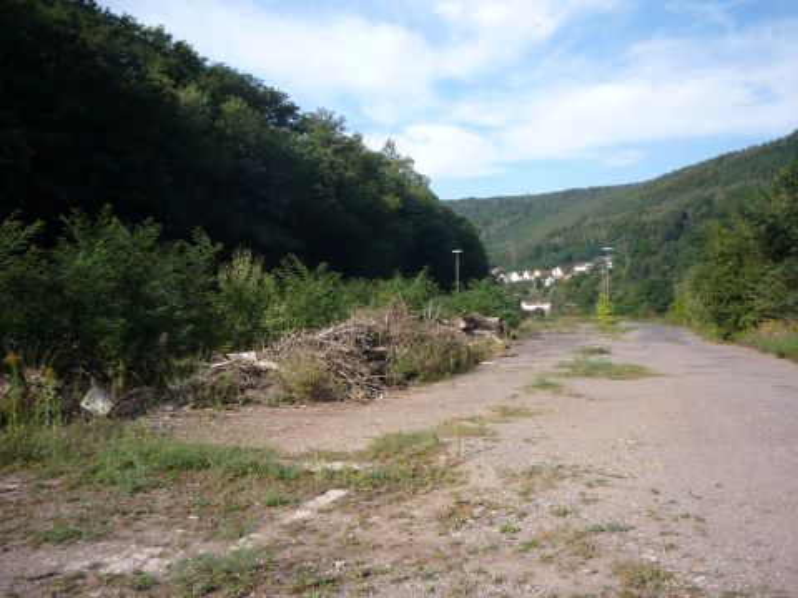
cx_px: 399
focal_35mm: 32
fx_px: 738
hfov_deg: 56.8
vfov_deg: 44.2
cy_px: 299
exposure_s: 1/400
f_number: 4
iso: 100
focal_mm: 5.2
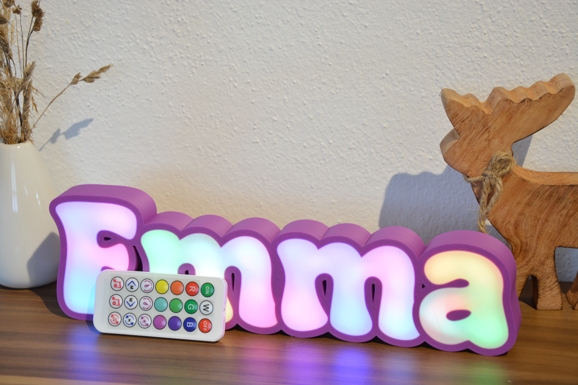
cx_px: 289
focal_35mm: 87
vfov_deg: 15.7
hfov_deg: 23.4
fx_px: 1397
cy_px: 192
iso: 100
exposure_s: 1/2
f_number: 6.3
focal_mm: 58
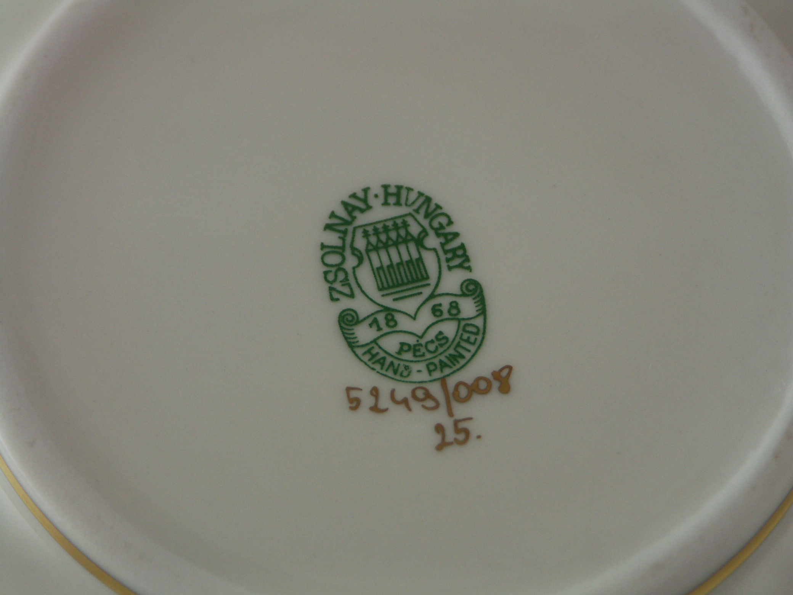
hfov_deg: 9.9
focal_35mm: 199
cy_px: 298
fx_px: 4559
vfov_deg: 7.5
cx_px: 396
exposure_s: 1/160
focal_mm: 50.8
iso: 100
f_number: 3.5
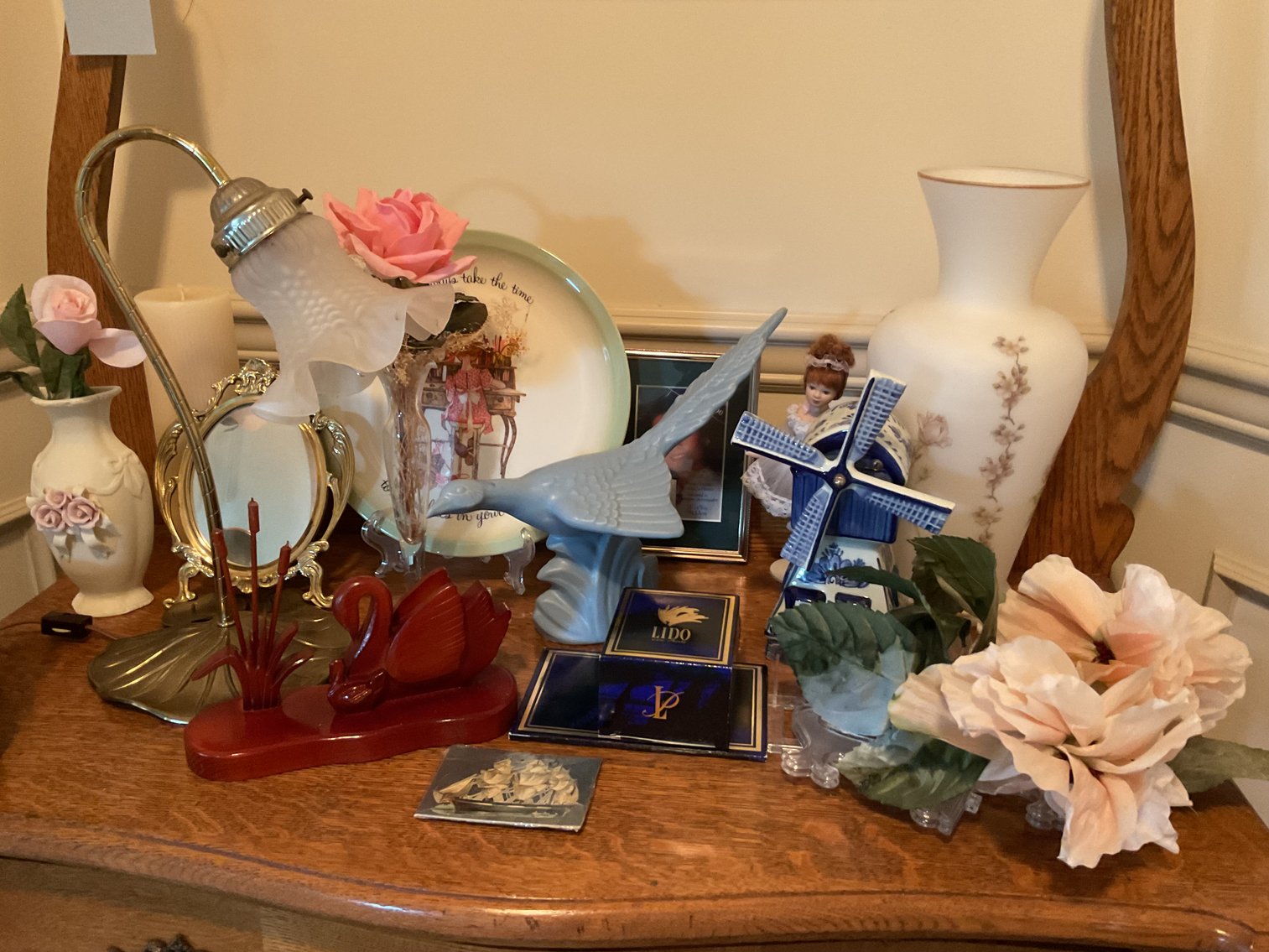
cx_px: 634
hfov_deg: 61.7
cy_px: 476
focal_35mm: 29
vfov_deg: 48.2
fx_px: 1063
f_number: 1.8
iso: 250
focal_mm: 3
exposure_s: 1/30
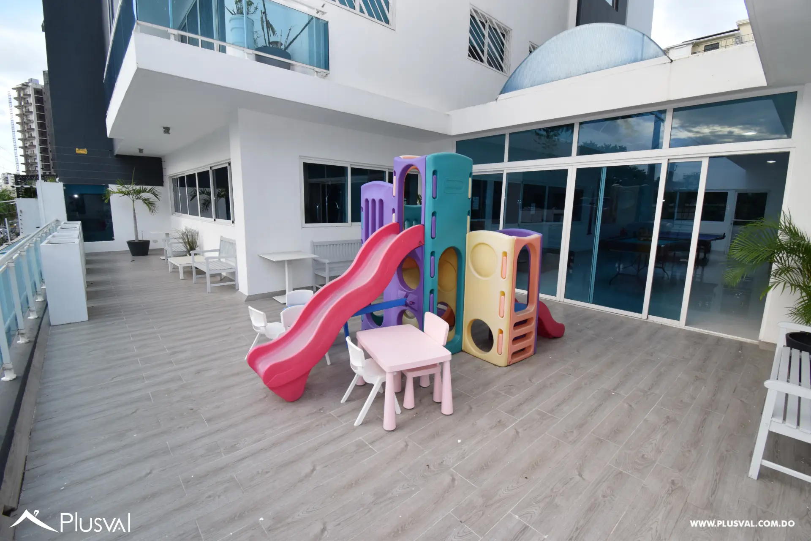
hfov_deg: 100.4
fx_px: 338
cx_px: 406
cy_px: 270
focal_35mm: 15
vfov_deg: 77.3
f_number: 9
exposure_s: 1/125
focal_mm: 10
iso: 800
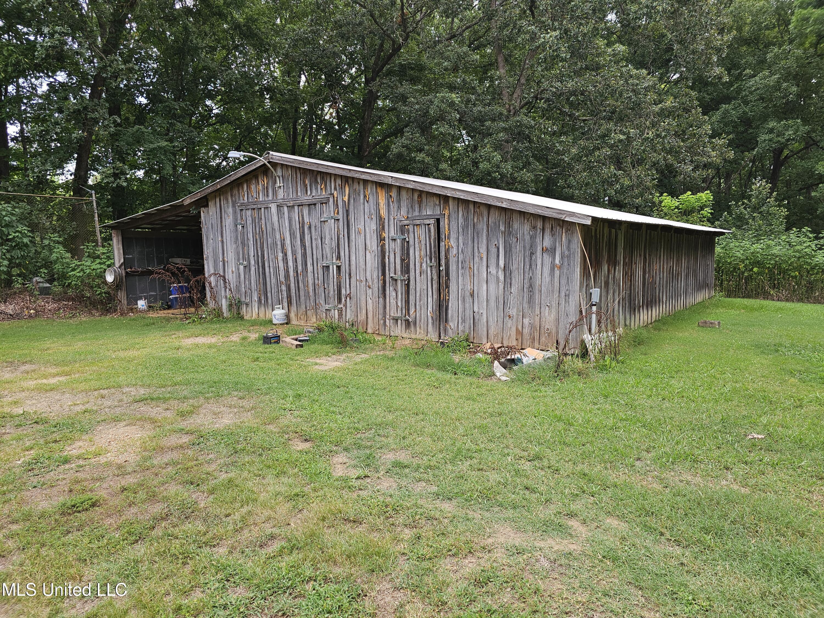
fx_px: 547
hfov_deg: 73.9
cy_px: 309
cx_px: 412
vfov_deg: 58.9
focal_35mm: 23
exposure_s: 1/207
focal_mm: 6.3
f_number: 1.7
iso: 20
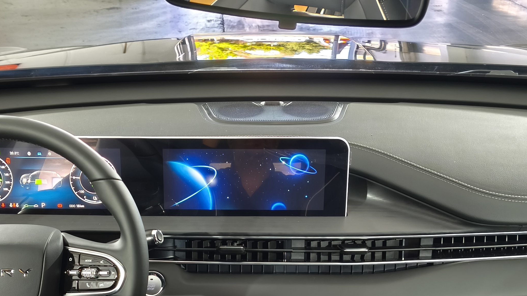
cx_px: 236
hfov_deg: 41.3
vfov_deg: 23.2
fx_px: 699
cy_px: 279
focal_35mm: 50
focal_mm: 5.35
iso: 1000
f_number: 1.7
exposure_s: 1/25
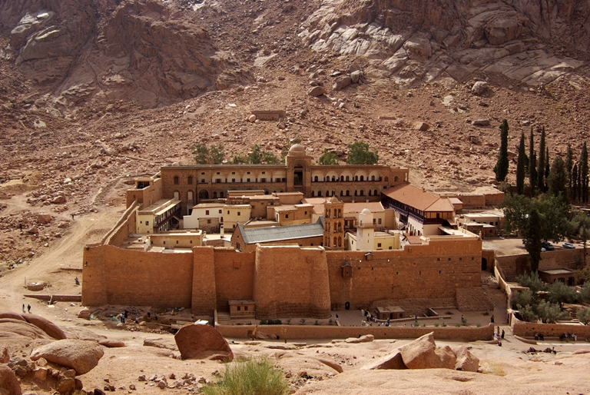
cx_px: 295
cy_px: 198
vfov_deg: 34.3
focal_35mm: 39
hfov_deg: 49.5
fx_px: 640
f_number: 13
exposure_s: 1/90
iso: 100
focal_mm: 26
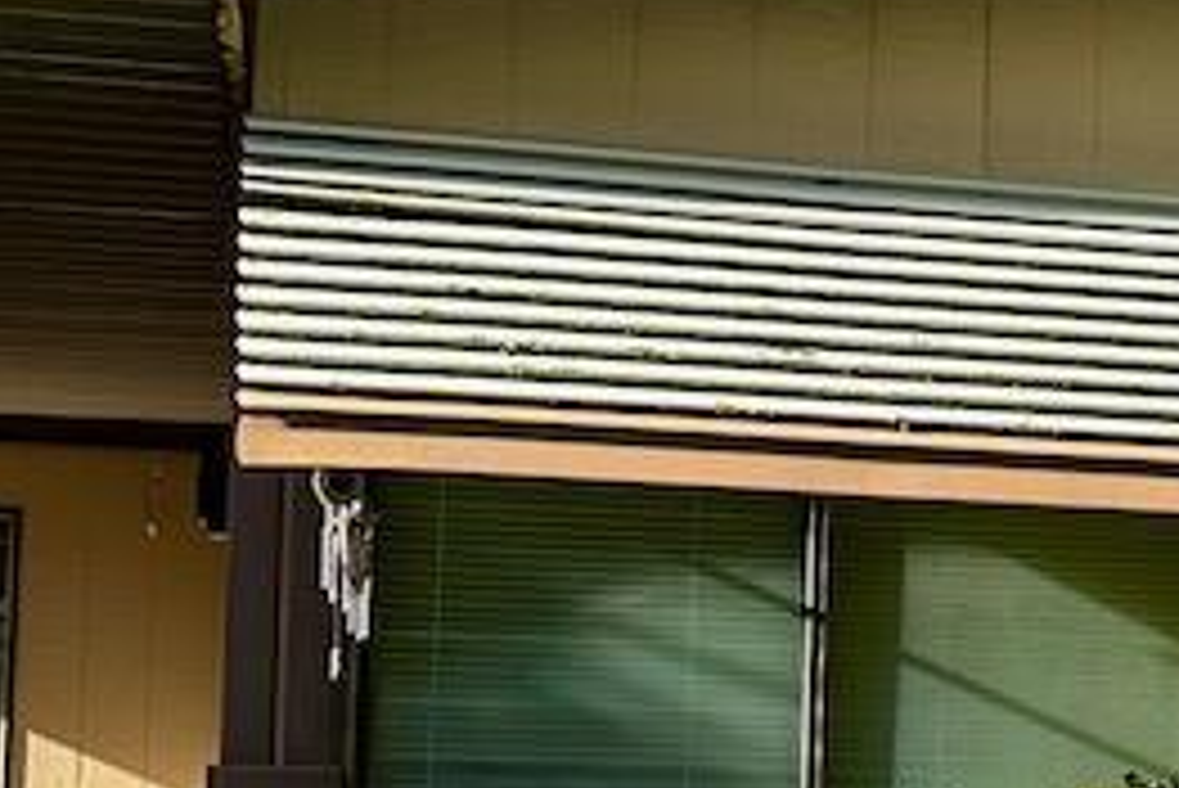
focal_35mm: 122
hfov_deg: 15.4
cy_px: 729
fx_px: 3998
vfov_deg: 11.2
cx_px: 1796
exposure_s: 1/2809
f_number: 1.78
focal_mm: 6.86
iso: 80
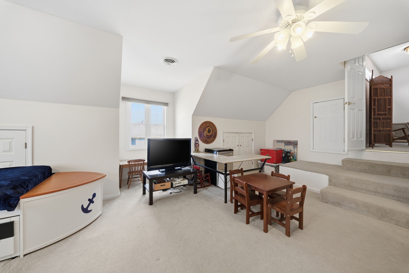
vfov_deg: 90.0
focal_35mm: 12
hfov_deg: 112.6
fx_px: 136
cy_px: 136
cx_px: 204
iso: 250
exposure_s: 1/60
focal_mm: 12
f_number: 9
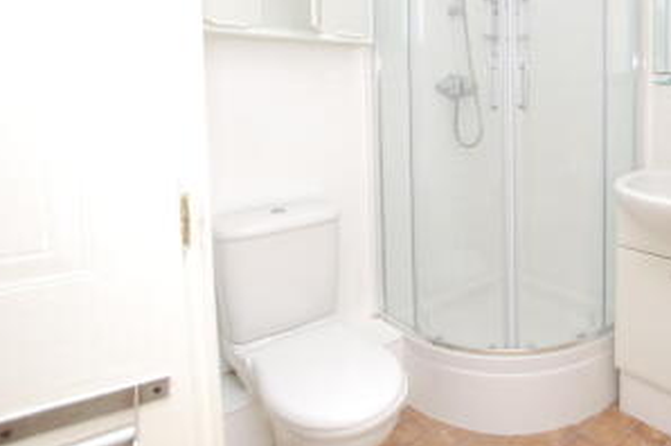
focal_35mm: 24
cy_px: 121
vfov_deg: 51.1
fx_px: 447
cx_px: 500
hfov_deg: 69.2
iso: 100
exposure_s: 1/60
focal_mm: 10
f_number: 4
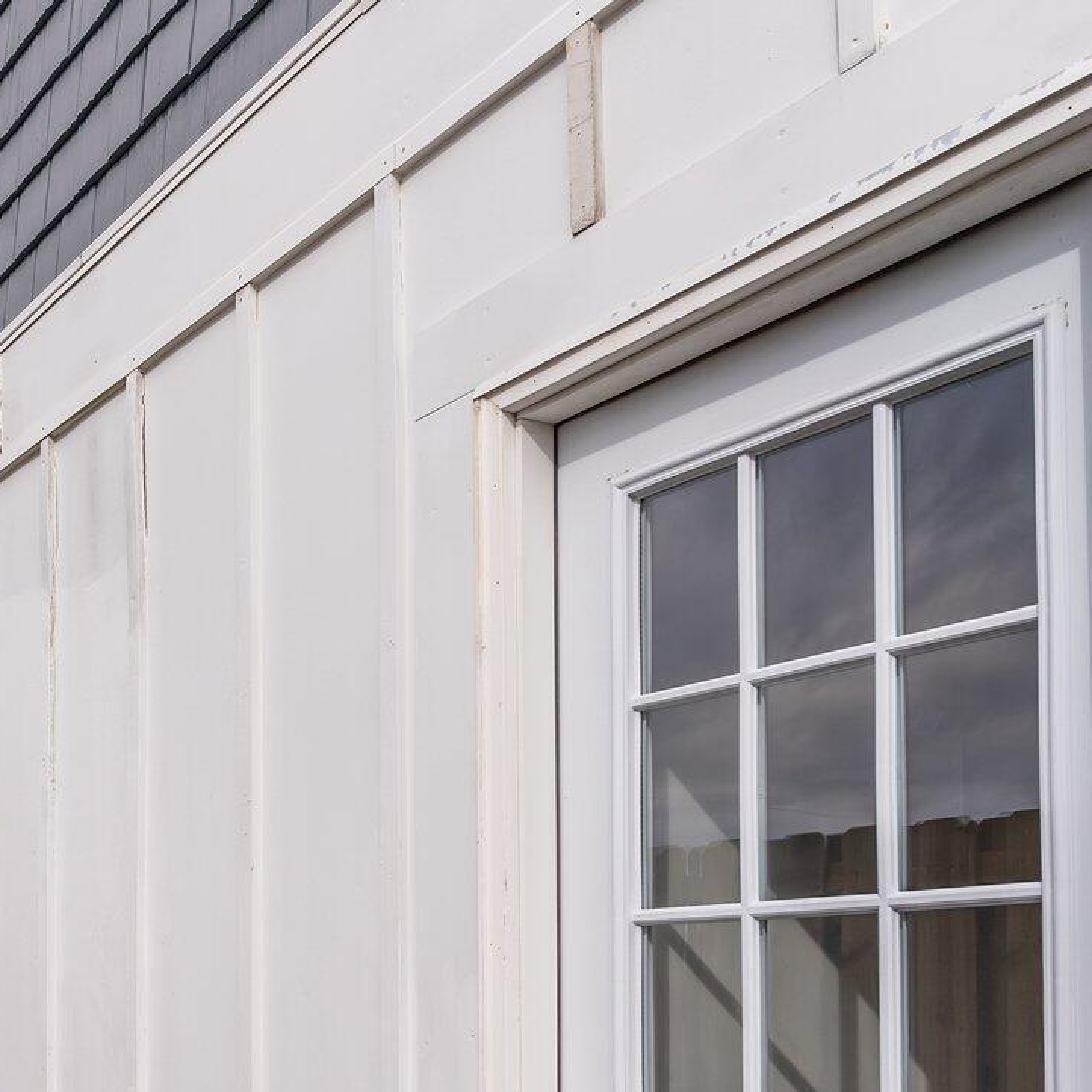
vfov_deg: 37.7
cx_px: -68
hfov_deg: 35.7
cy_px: 1020
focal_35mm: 41
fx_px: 1463
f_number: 6.3
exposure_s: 1/640
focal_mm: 17
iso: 125
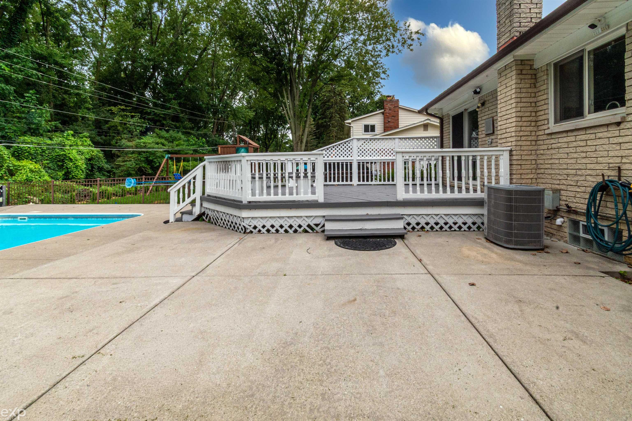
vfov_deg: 77.3
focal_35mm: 15
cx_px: 316
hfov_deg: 100.4
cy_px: 210
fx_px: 263
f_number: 18
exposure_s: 1/125
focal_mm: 10
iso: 500
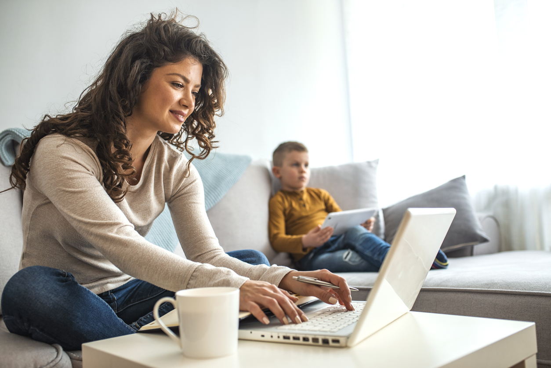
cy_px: 184
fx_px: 536
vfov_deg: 37.9
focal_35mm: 35
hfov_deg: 54.4
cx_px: 276
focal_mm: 35
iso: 250
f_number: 2.5
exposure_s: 1/100
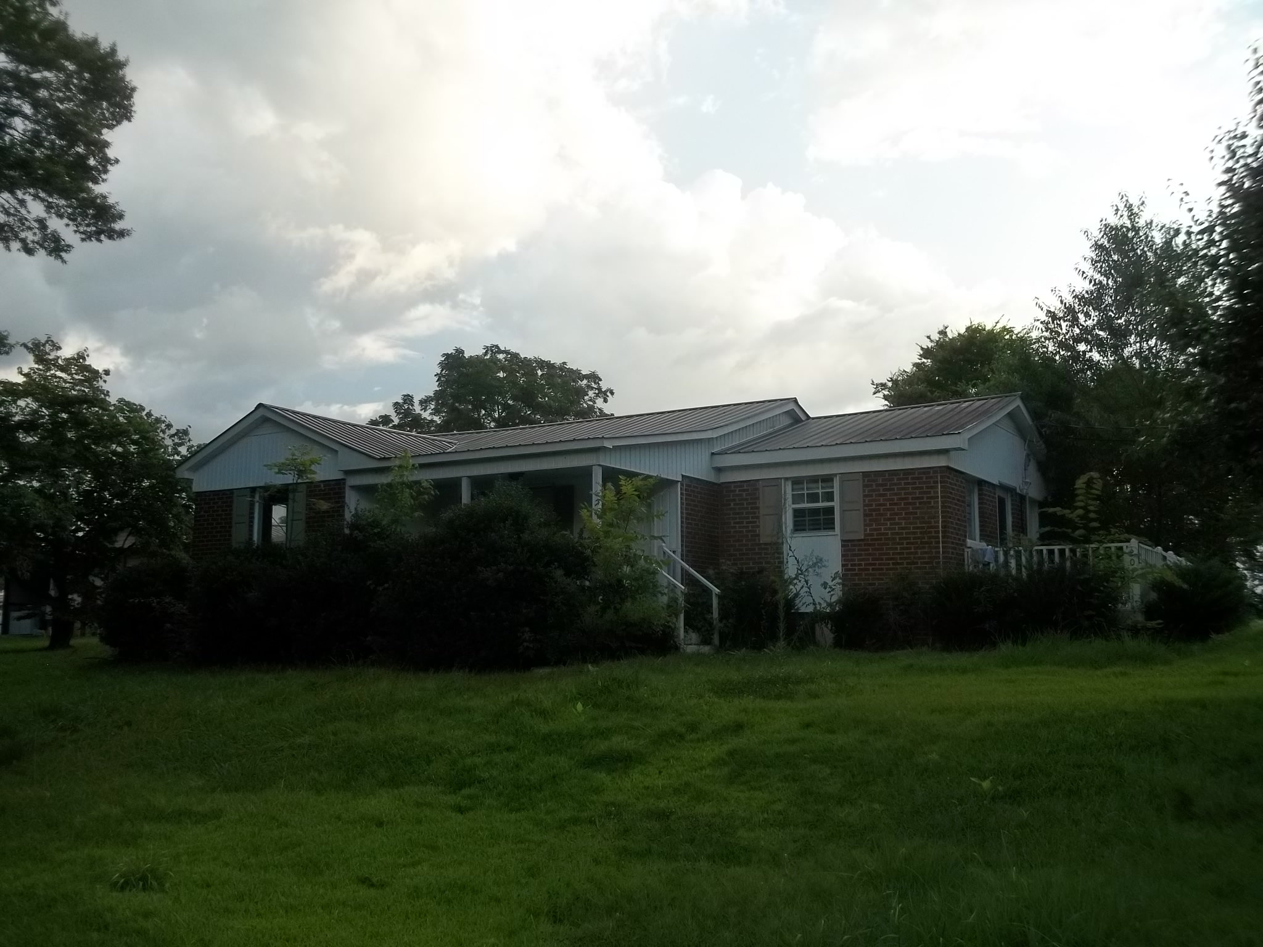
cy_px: 474
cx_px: 632
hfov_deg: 56.8
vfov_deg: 44.2
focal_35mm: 32
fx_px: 1168
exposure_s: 1/400
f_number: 2.9
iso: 80
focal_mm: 5.7
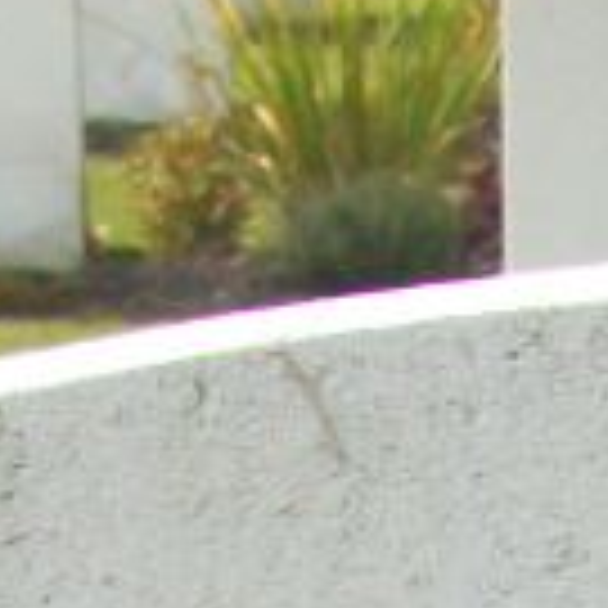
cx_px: 1347
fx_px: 5822
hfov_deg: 5.8
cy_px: 2531
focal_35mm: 293
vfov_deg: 5.2
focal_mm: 6.3
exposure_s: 1/125
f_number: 3.1
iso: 80
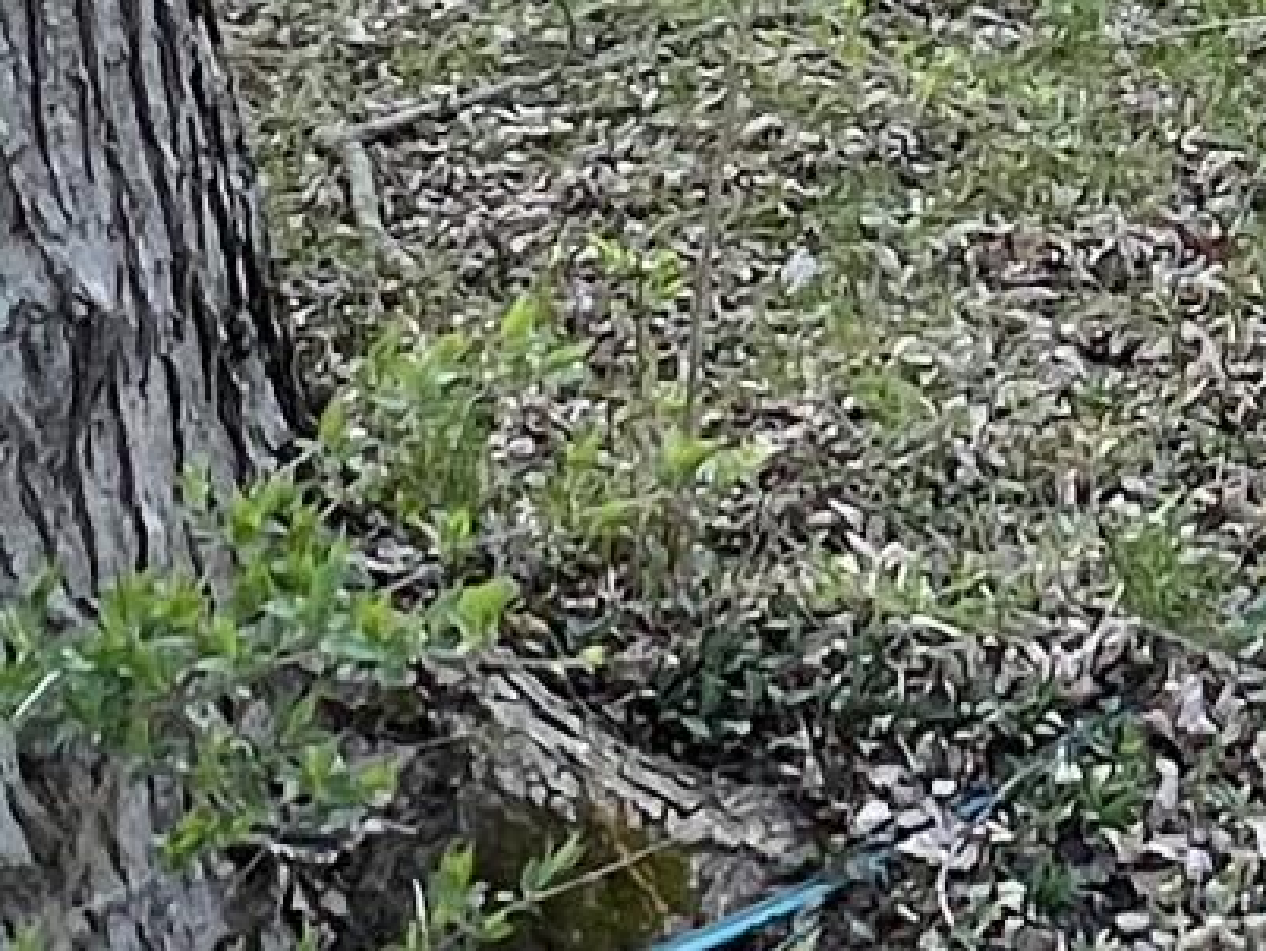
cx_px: 1949
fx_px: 3550
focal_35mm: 97
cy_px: -390
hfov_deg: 17.9
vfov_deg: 14.4
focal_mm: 1.57
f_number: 1.8
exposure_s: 1/99
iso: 32
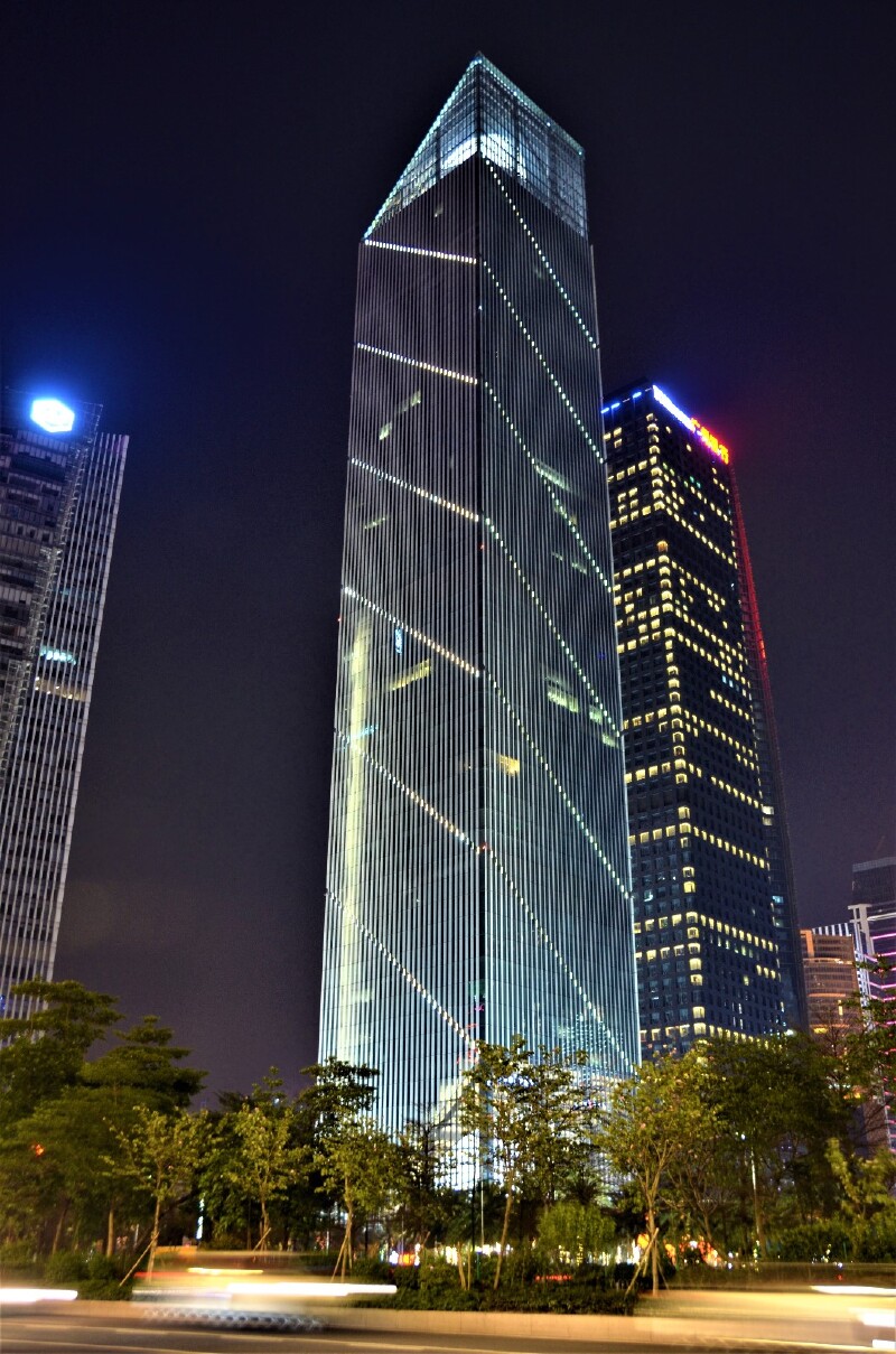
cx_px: 448
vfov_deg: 57.3
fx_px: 1238
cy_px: 677
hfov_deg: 39.8
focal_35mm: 33
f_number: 4.5
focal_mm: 22
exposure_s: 1/2
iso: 500
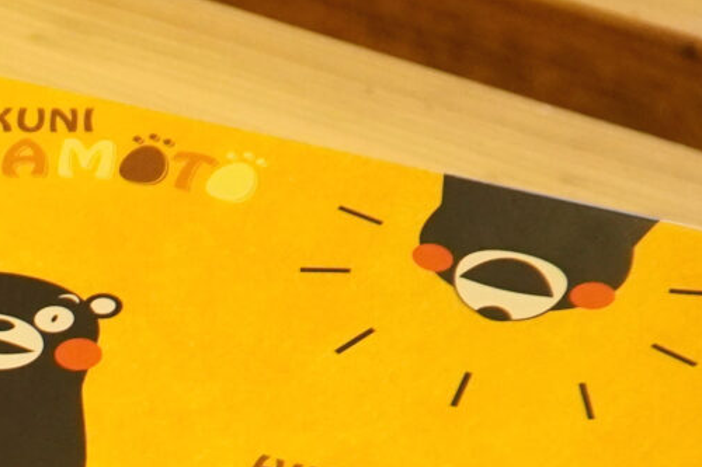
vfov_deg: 6.3
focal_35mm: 215
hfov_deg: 9.3
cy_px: 769
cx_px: -351
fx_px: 4191
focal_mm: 28
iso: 2000
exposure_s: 1/200
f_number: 4
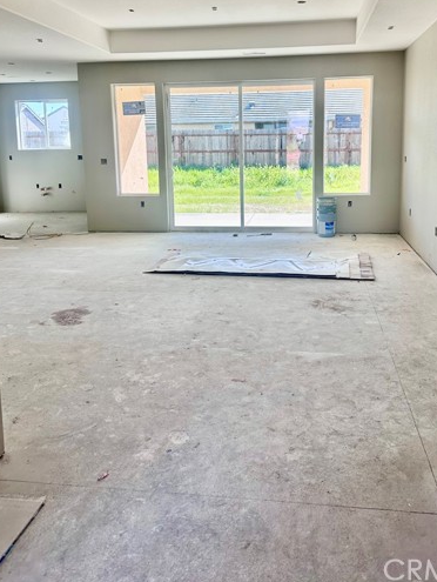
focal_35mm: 31
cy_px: 210
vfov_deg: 57.4
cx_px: 247
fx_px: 521
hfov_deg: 45.4
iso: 80
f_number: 1.78
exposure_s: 1/469
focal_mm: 6.86
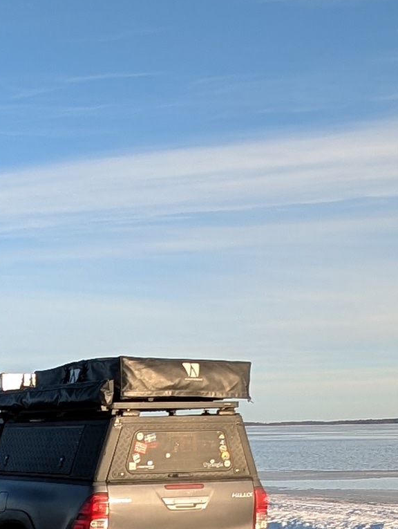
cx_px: -131
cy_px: 496
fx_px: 979
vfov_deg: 28.8
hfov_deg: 20.8
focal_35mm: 64
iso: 37
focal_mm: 2.23
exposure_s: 1/1044
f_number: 1.95
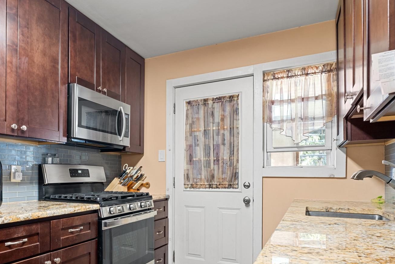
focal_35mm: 25
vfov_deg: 49.6
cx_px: 160
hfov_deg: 70.8
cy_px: 191
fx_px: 274
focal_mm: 16
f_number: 8
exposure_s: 1/1.25
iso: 400
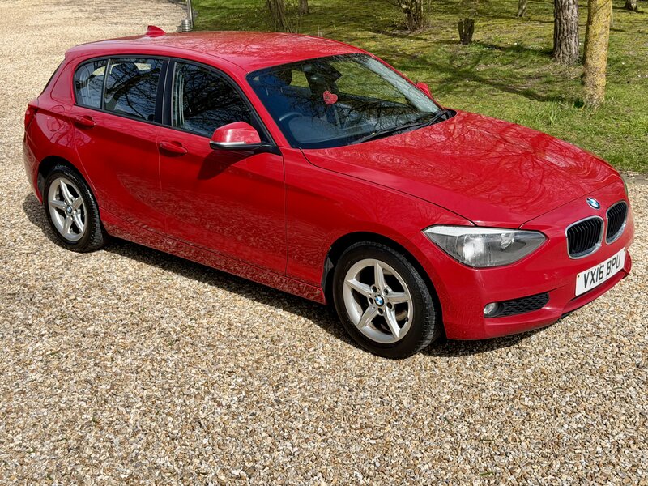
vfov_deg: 30.3
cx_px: 324
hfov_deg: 39.7
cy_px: 243
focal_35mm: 48
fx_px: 899
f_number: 1.78
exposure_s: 1/3891
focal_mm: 6.76
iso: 64
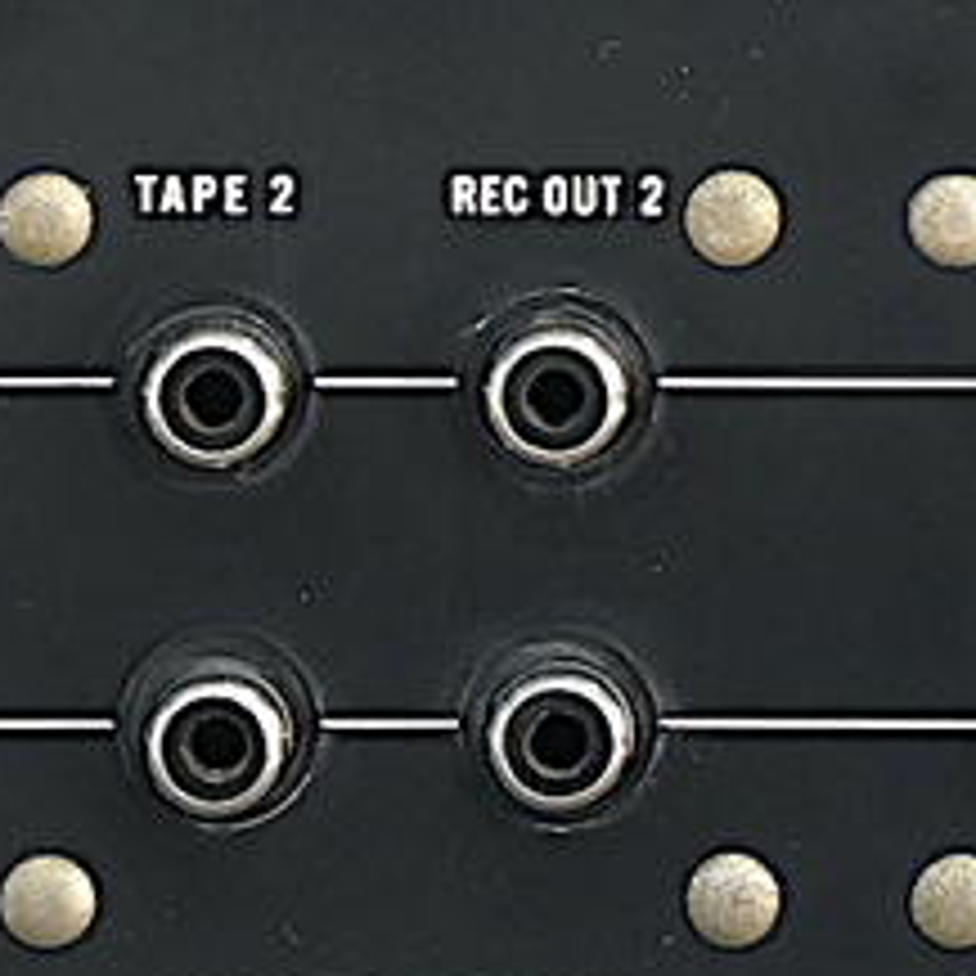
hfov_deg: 1.7
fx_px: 32984
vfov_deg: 1.7
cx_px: 1268
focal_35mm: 1034
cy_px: 283
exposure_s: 1/15
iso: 200
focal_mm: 47.5
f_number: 5.6
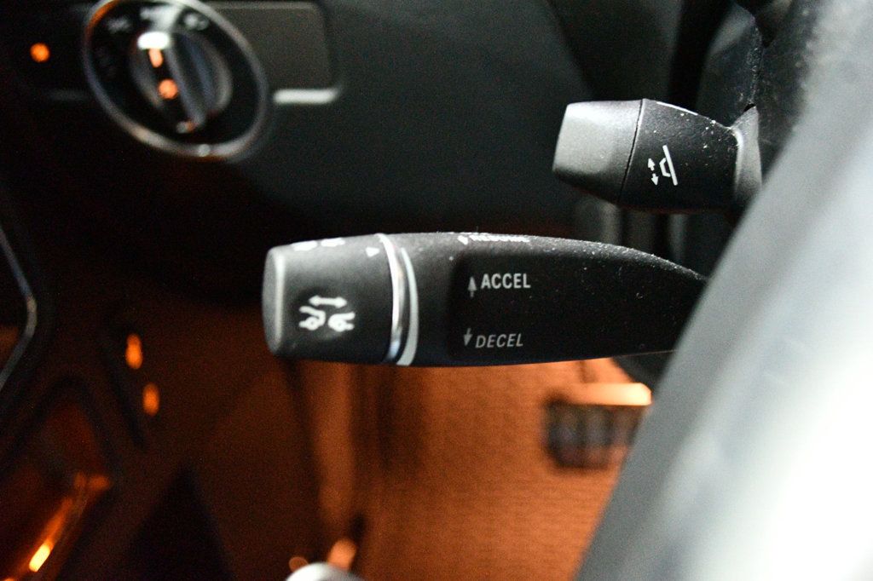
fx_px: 800
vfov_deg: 39.9
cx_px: 436
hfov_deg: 57.2
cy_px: 290
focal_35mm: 33
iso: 12800
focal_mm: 22
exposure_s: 1/8
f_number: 3.8
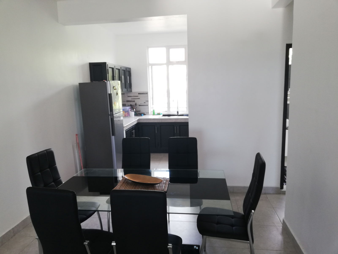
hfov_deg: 65.3
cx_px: 169
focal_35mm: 27
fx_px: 264
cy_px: 127
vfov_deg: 51.4
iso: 100
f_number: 2.2
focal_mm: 3.81
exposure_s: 1/50
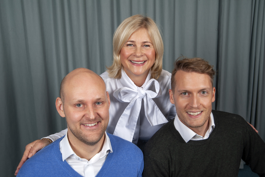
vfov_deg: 32.7
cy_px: 88
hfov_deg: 47.4
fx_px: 302
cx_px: 136
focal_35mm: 41
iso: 200
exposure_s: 1/60
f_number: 13
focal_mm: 40
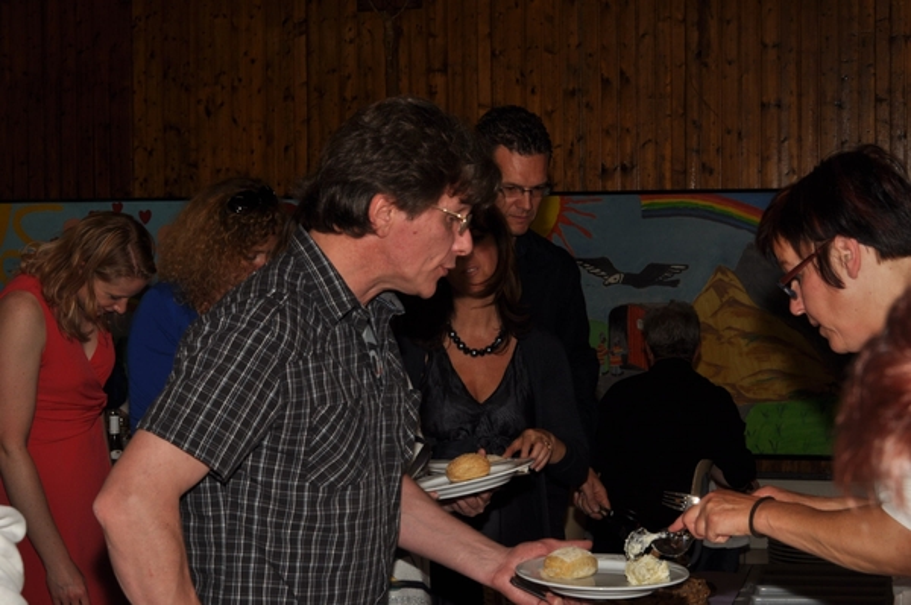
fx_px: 1743
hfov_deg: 29.3
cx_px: 456
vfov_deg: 19.7
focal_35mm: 69
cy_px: 302
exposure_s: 1/60
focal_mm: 46
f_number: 13
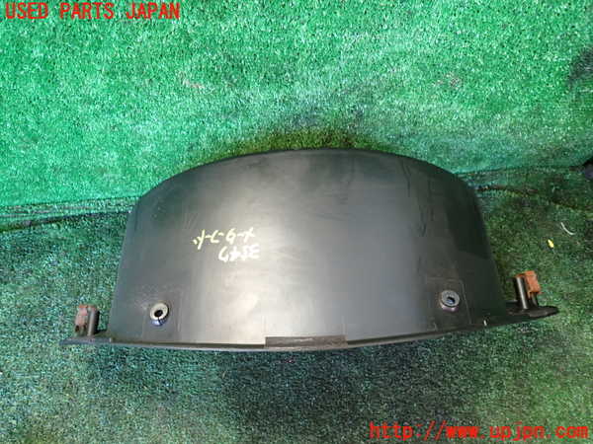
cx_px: 296
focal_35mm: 25
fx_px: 428
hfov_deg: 69.4
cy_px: 222
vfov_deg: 54.9
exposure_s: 1/30
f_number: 2
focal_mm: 4.5
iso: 250
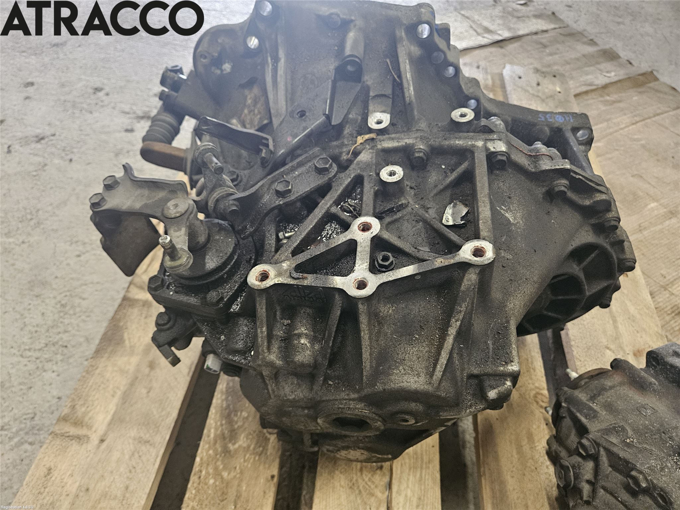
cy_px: 255
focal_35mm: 23
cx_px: 340
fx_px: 452
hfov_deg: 73.9
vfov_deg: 58.9
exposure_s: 1/100
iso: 640
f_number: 1.8
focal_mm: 5.4
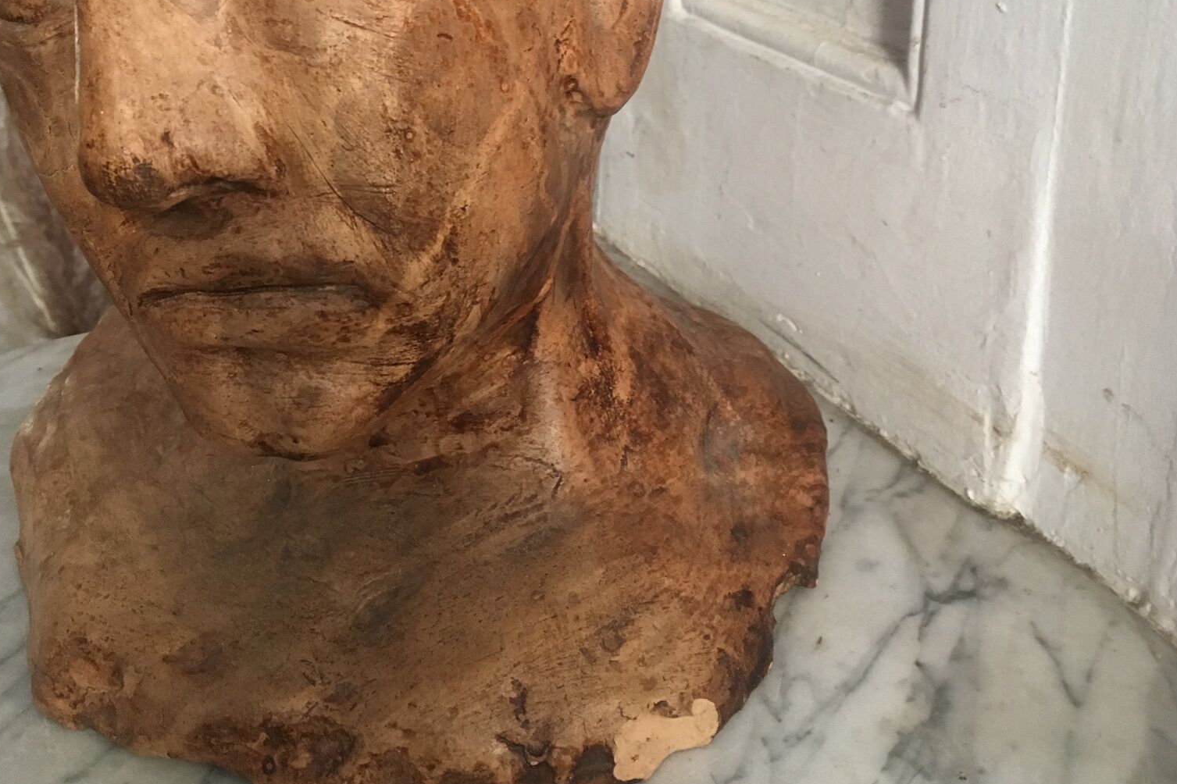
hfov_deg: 47.4
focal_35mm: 41
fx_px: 1340
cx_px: 589
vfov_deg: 31.5
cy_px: 127
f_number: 2.2
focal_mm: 4.15
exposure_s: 1/33
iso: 160
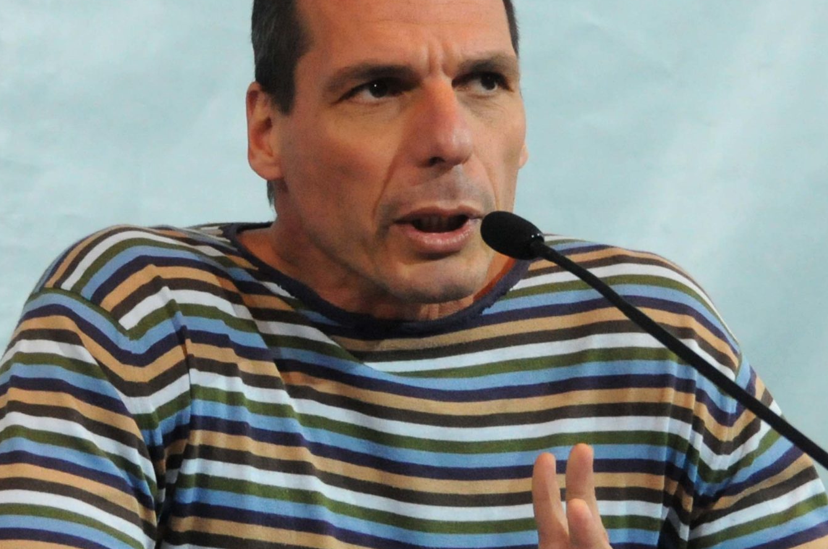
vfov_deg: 12.5
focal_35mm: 109
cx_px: 479
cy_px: 249
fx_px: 2504
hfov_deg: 18.8
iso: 1600
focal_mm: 38
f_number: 4.2
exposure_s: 1/200
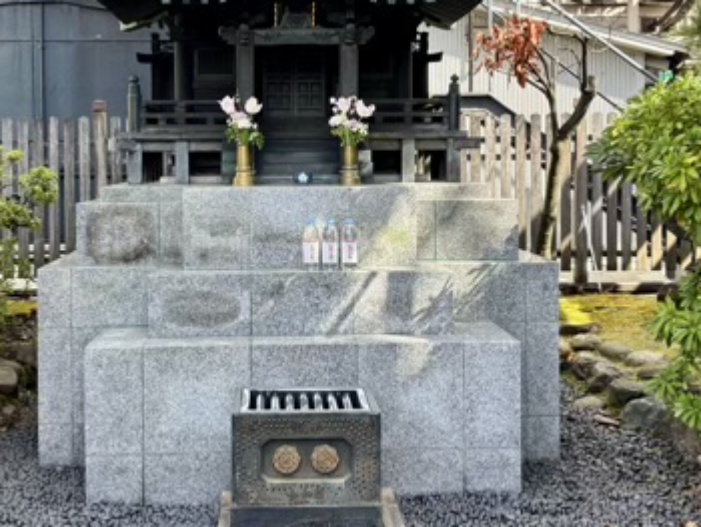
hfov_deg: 36.7
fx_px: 1054
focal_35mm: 52
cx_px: 292
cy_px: 207
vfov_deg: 28.0
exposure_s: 1/466
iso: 50
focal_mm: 5.96
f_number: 1.6
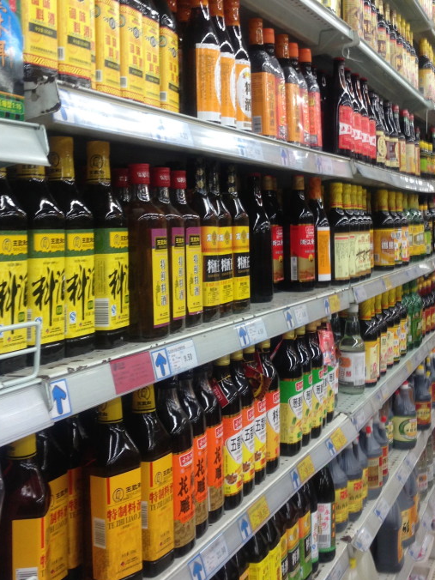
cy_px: 213
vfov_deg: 37.9
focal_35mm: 50
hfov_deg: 29.0
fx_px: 838
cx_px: 276
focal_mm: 4.13
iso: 80
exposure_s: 1/20
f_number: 2.4
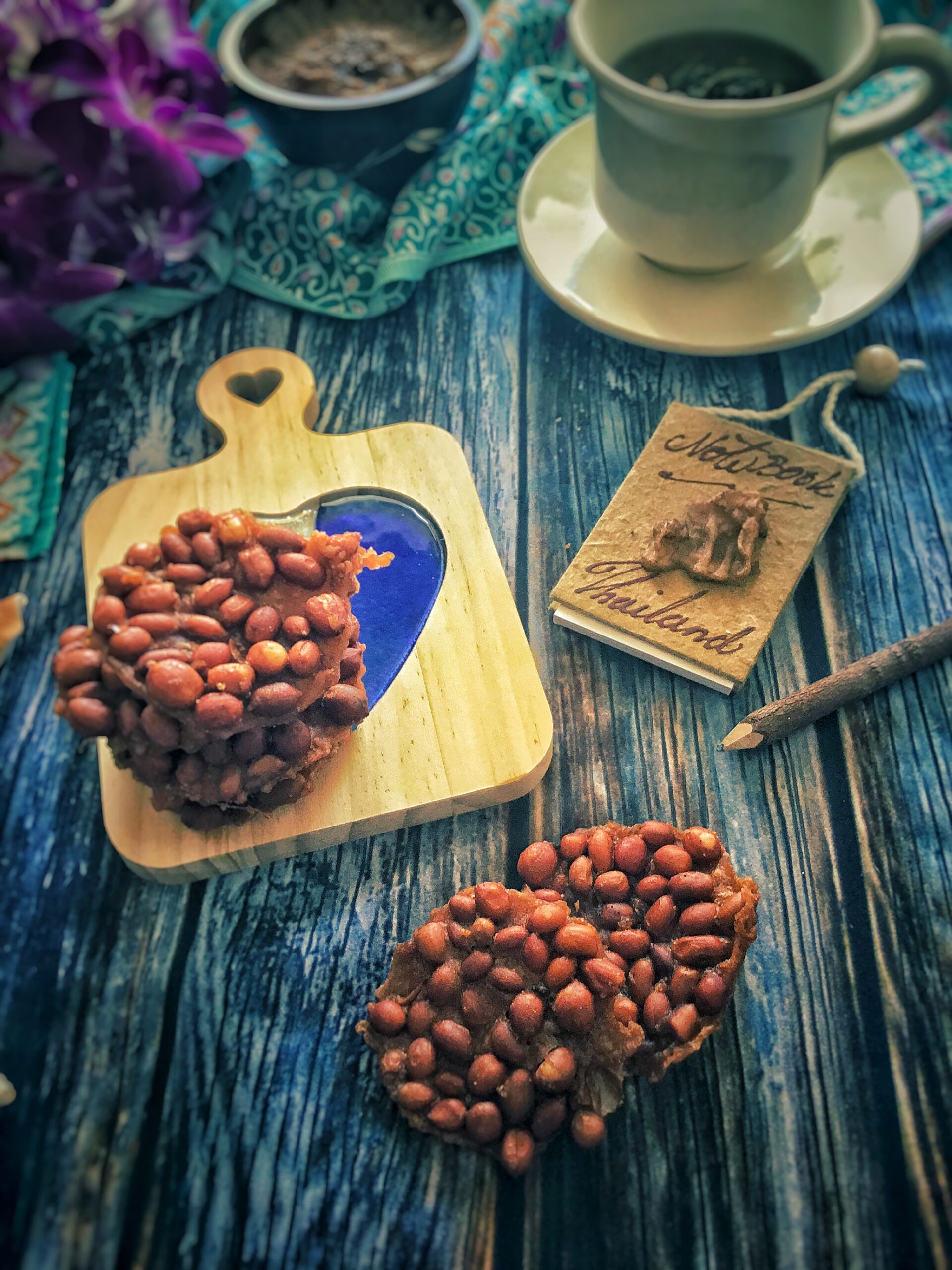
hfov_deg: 45.4
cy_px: 635
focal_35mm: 31
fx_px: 1137
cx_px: 476
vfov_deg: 58.4
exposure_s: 1/33
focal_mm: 3.3
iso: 64
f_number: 2.4
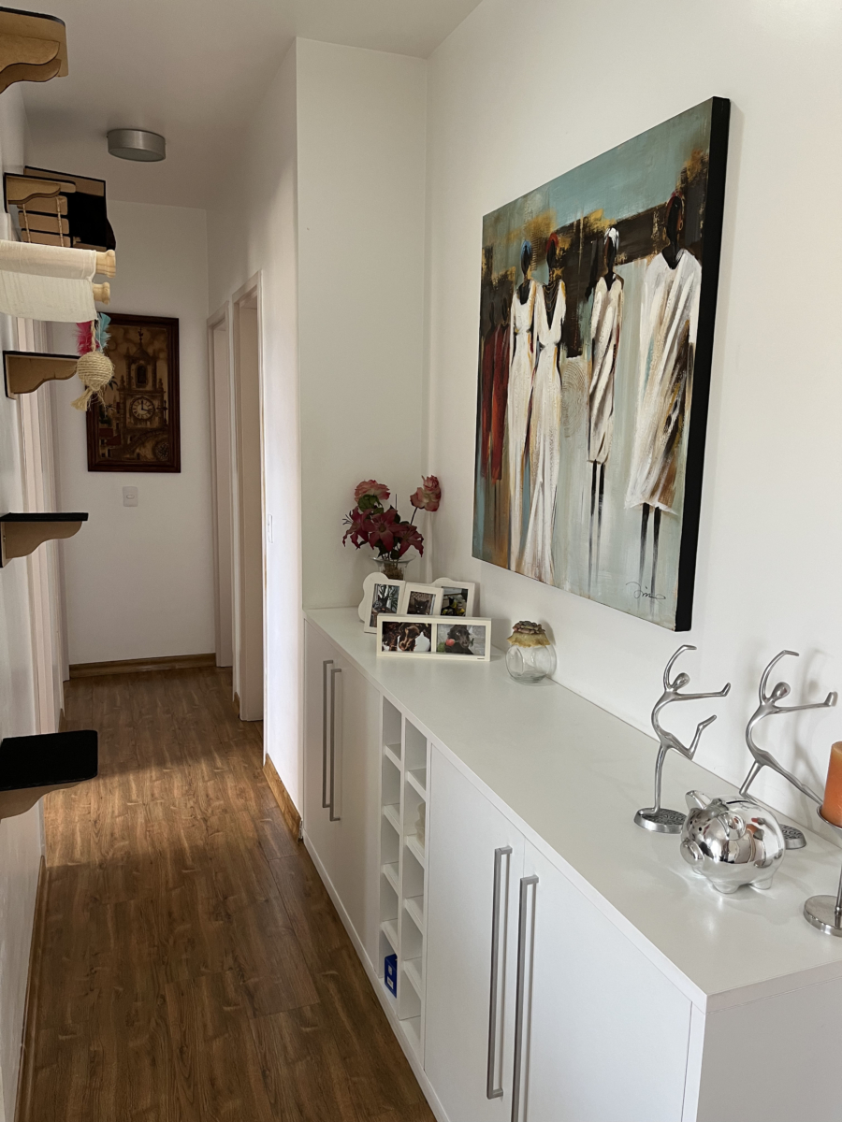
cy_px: 561
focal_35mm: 26
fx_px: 843
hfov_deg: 53.1
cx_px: 421
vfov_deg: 67.3
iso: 100
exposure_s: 1/60
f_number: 1.6
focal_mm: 5.1
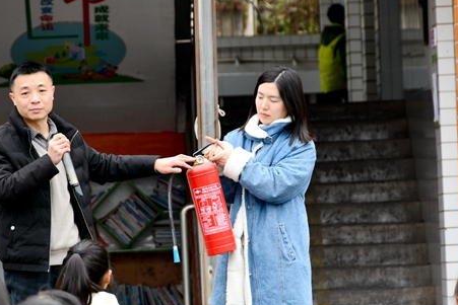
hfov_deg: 5.7
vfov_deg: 3.8
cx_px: 206
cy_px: 208
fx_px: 4607
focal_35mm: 362
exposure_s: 1/80
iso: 100
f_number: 5.6
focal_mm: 170
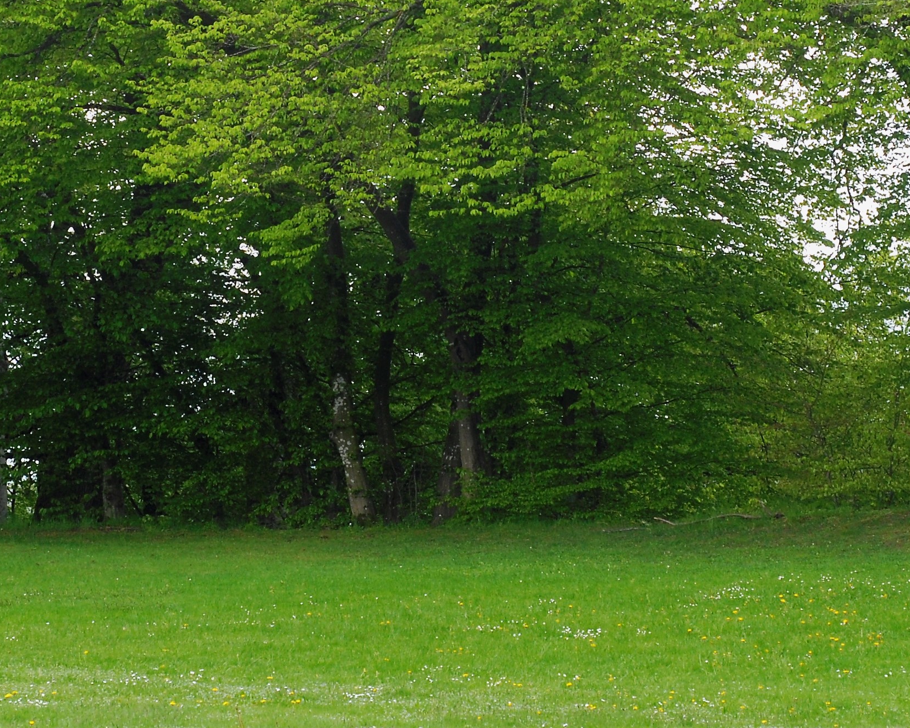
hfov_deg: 7.3
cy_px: 93
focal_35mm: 265
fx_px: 7136
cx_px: 484
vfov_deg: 5.8
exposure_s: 1/80
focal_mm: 80
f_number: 11
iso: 200
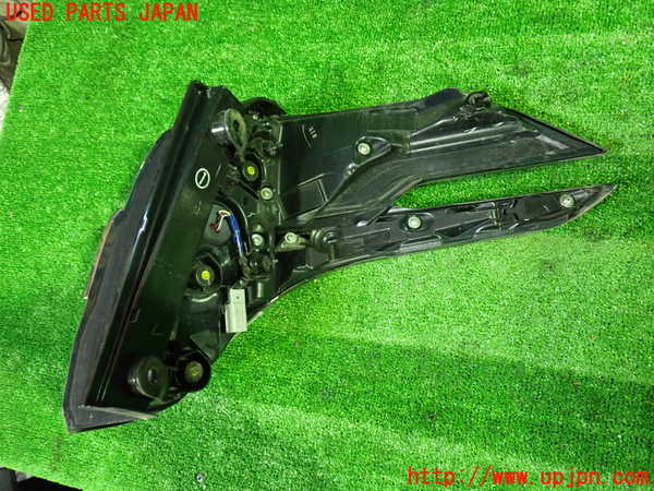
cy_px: 246
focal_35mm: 30
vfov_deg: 46.8
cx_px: 327
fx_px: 567
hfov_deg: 60.0
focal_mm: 5.4
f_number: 2.3
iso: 800
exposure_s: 1/30
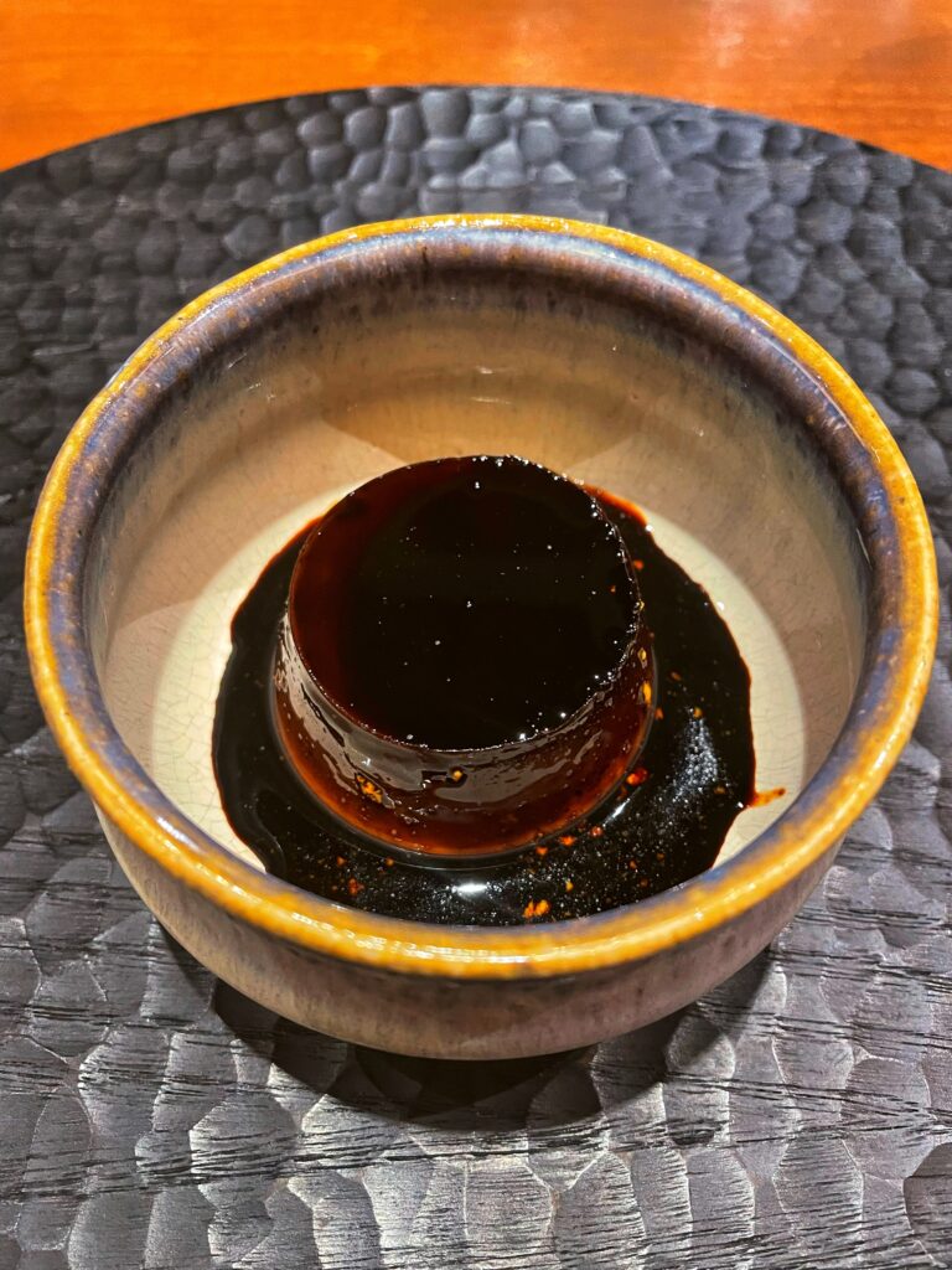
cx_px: 476
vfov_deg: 67.3
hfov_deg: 53.1
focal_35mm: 26
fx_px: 953
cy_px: 635
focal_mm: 4.2
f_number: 1.6
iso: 320
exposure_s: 1/50
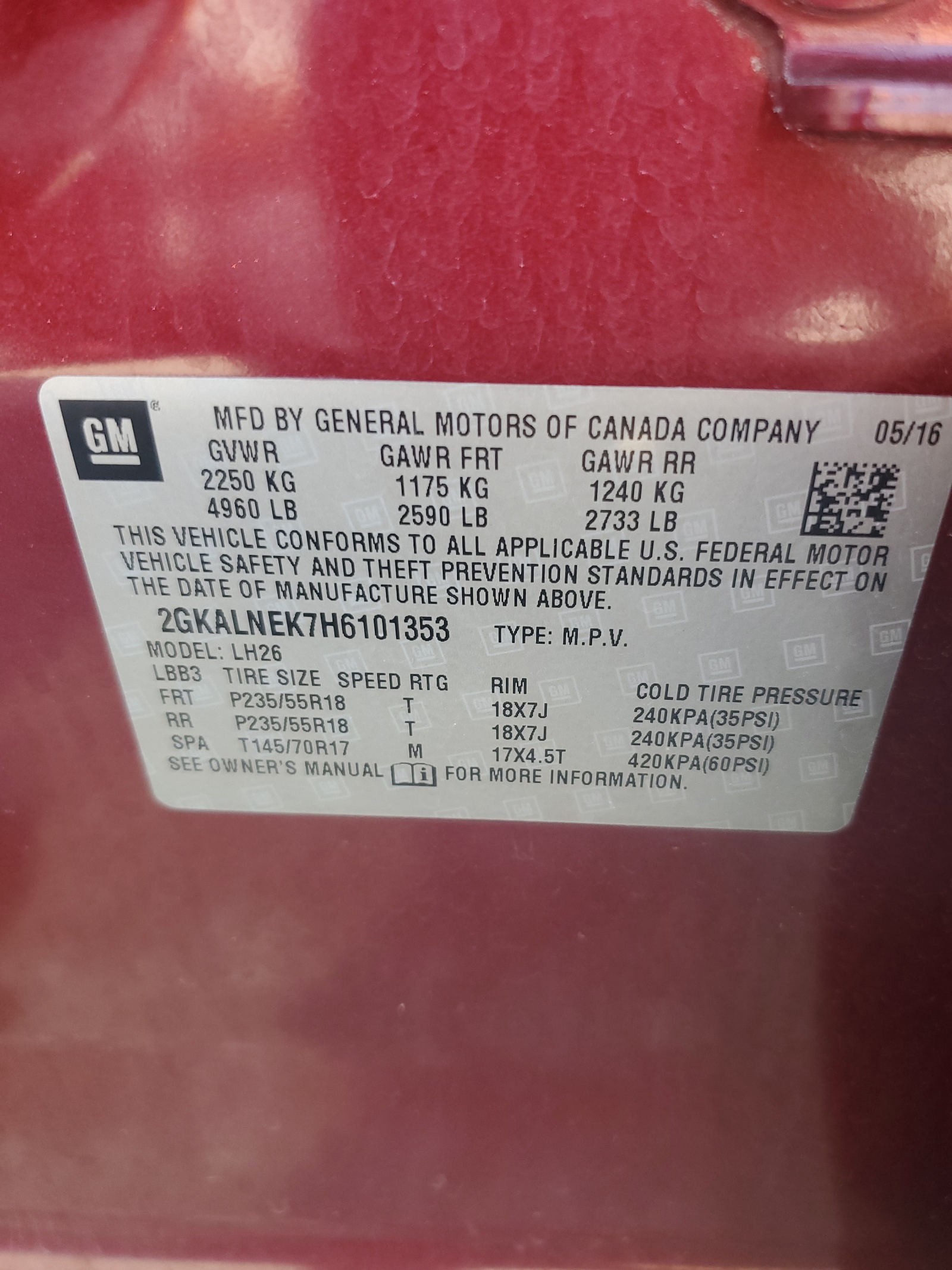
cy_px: 635
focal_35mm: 26
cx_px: 476
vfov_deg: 67.3
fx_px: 953
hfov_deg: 53.1
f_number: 1.5
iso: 65
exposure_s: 1/120
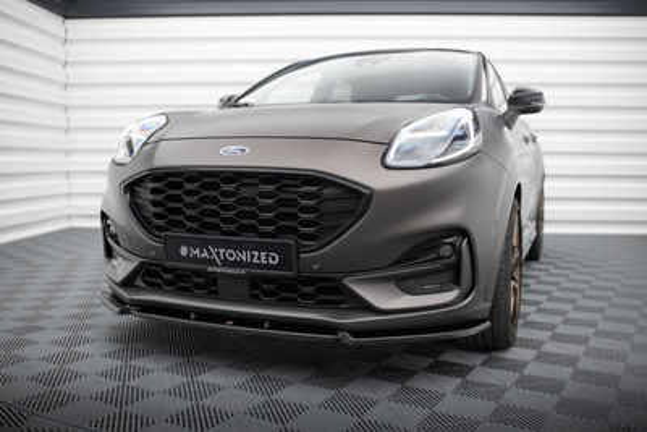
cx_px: 324
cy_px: 216
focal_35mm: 35
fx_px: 629
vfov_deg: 37.9
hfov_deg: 54.4
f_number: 2.5
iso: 500
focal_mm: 35
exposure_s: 1/160
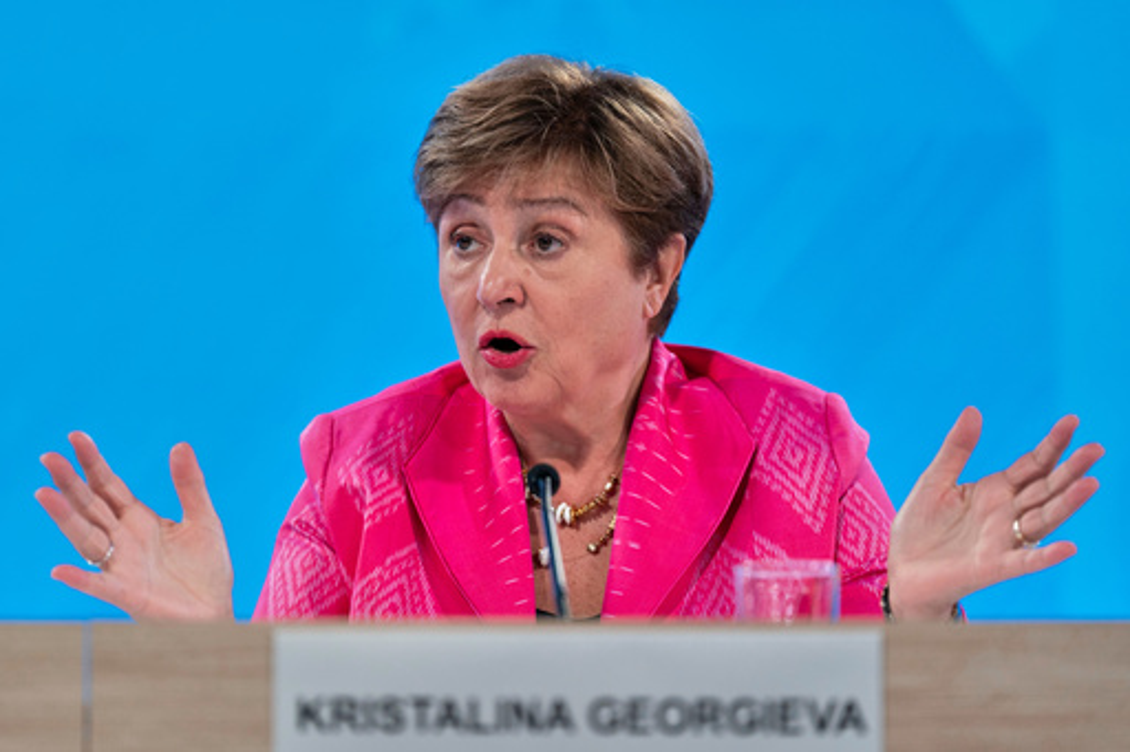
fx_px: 6087
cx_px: 565
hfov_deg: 10.6
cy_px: 376
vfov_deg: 7.1
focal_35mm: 194
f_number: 3.2
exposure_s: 1/320
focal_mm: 194
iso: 1000
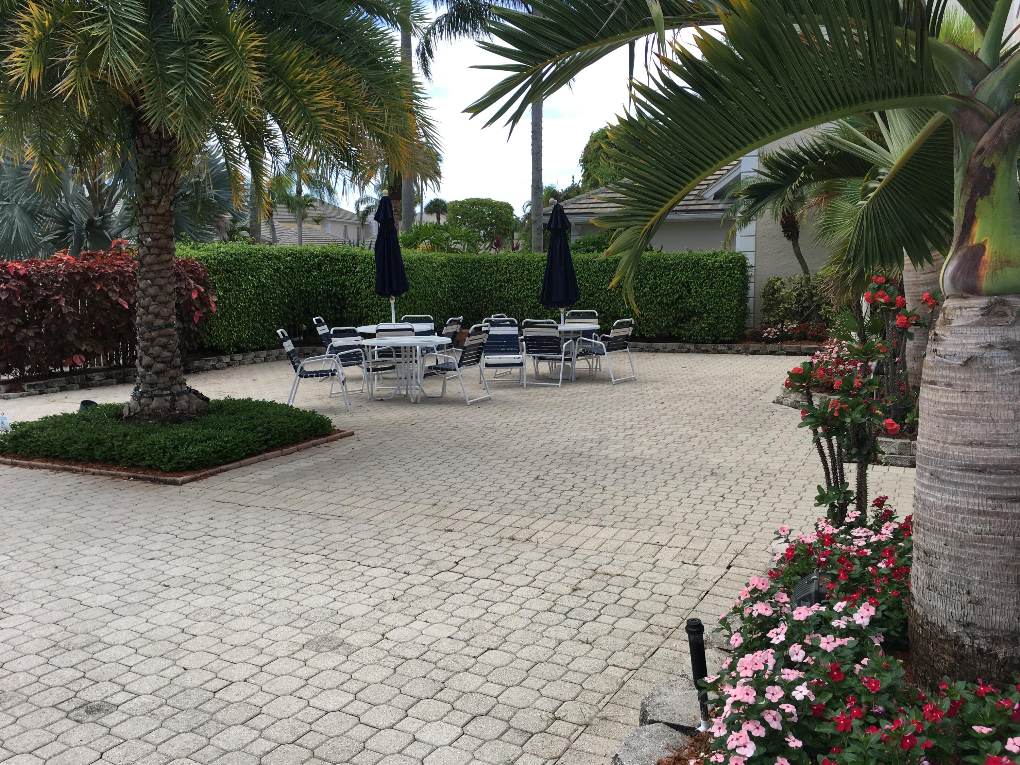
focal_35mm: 29
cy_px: 382
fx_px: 855
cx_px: 510
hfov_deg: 61.7
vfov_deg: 48.2
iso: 25
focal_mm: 4.15
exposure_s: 1/754
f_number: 2.2
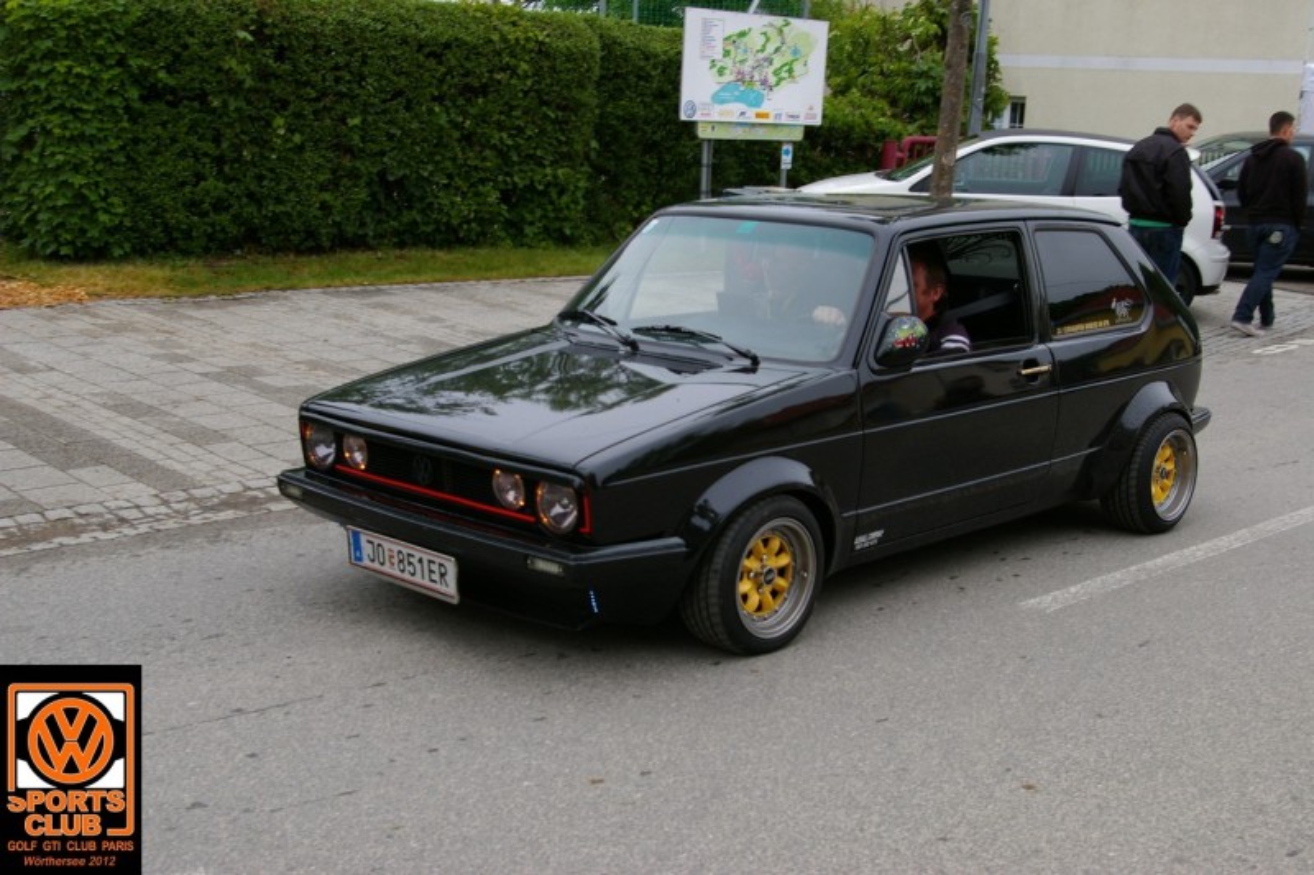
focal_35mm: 46
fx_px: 1697
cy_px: 438
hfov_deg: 42.3
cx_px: 657
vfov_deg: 28.9
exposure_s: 1/125
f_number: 5.6
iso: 200
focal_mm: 31
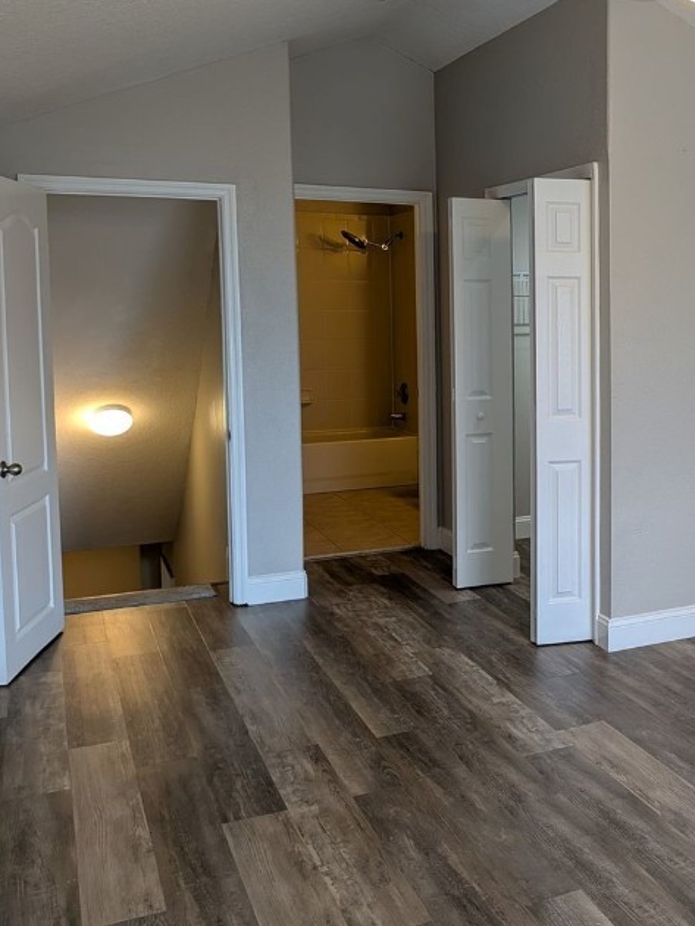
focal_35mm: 39
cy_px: 373
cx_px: 649
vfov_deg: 47.6
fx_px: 1043
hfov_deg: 34.4
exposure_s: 1/40
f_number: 1.7
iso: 29
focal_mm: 4.53
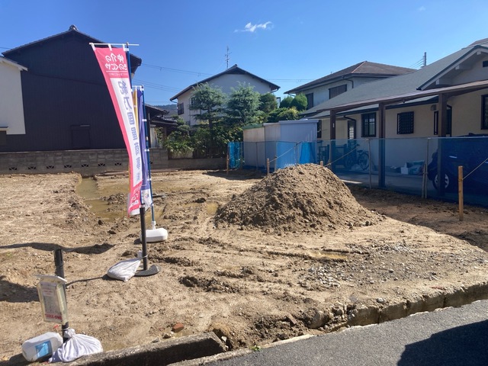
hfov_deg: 63.4
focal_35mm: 28
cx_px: 244
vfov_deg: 49.7
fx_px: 395
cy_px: 183
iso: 20
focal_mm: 3.99
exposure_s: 1/1799
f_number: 1.8
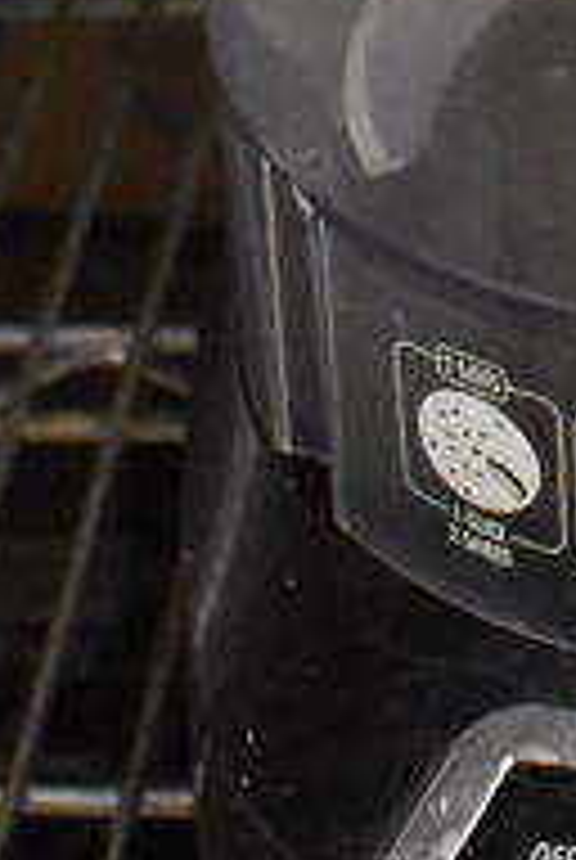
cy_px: -317
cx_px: 846
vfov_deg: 15.0
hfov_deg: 10.3
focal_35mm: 129
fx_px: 3085
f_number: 3.5
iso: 5600
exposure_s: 1/125
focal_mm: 18
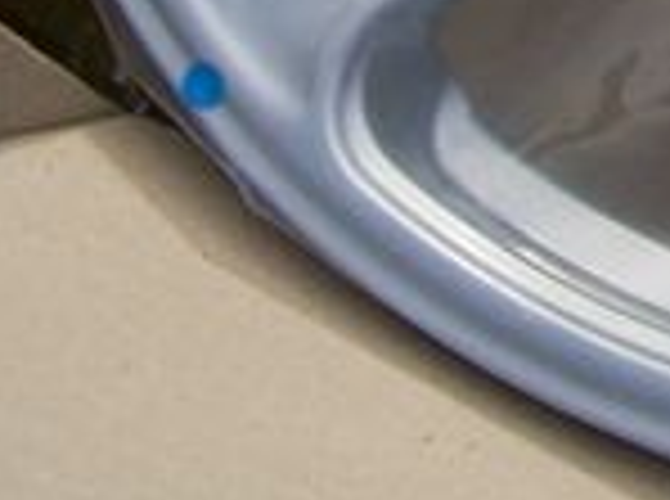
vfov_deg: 9.0
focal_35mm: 155
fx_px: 2993
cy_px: -464
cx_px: 1066
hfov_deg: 12.1
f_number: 4.8
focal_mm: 6
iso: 80
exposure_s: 1/349
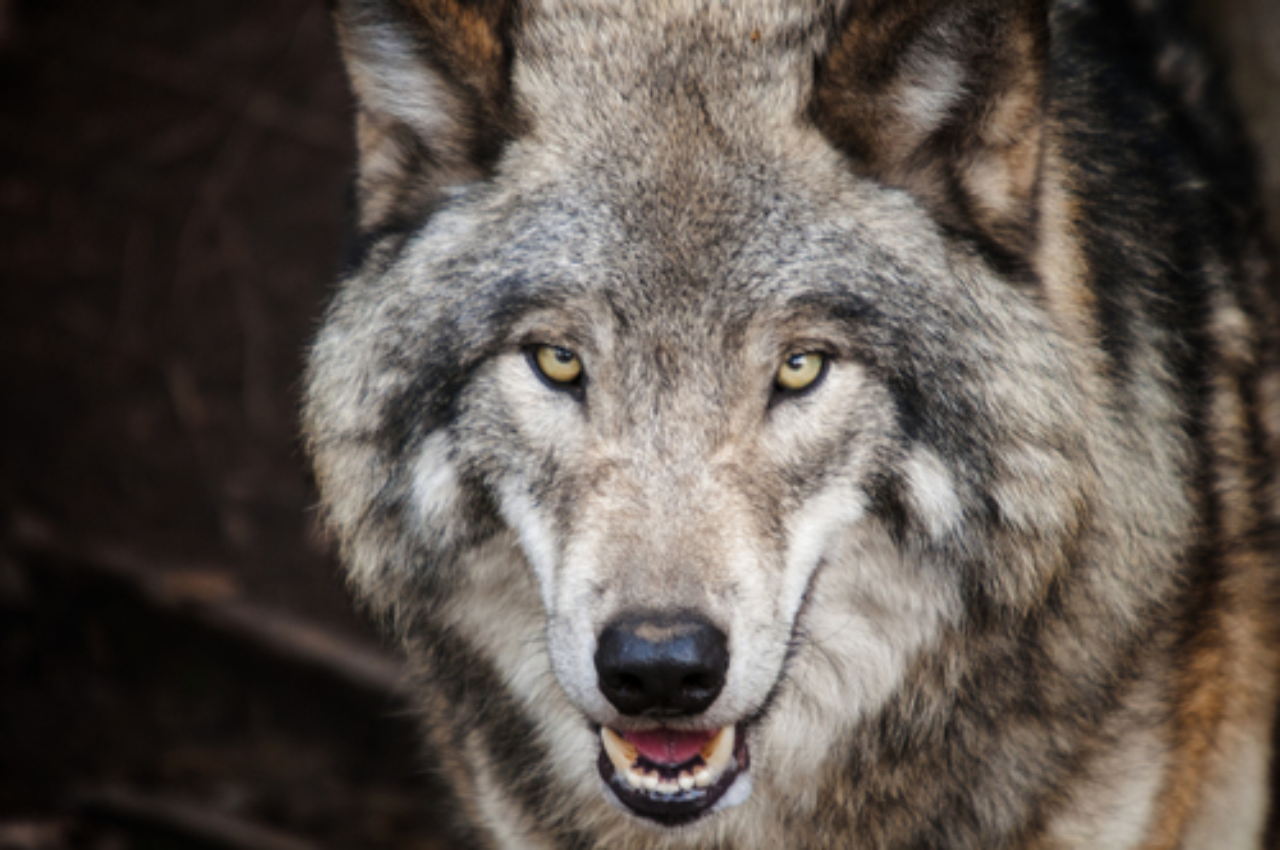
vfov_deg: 2.2
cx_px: 640
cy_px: 425
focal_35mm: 630
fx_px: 22371
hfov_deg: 3.3
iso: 400
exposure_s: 1/100
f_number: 6.3
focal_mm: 420
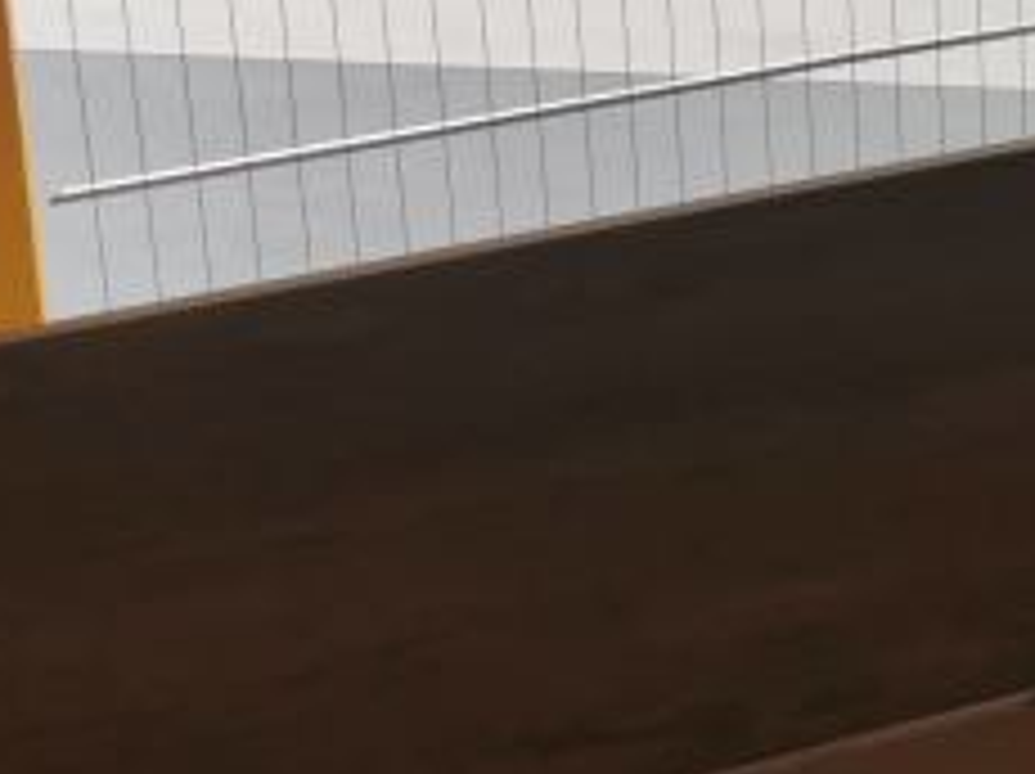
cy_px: -387
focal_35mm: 94
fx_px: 2808
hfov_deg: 19.8
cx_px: 1197
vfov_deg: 14.6
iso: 50
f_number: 1.8
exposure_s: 1/350
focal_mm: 5.58
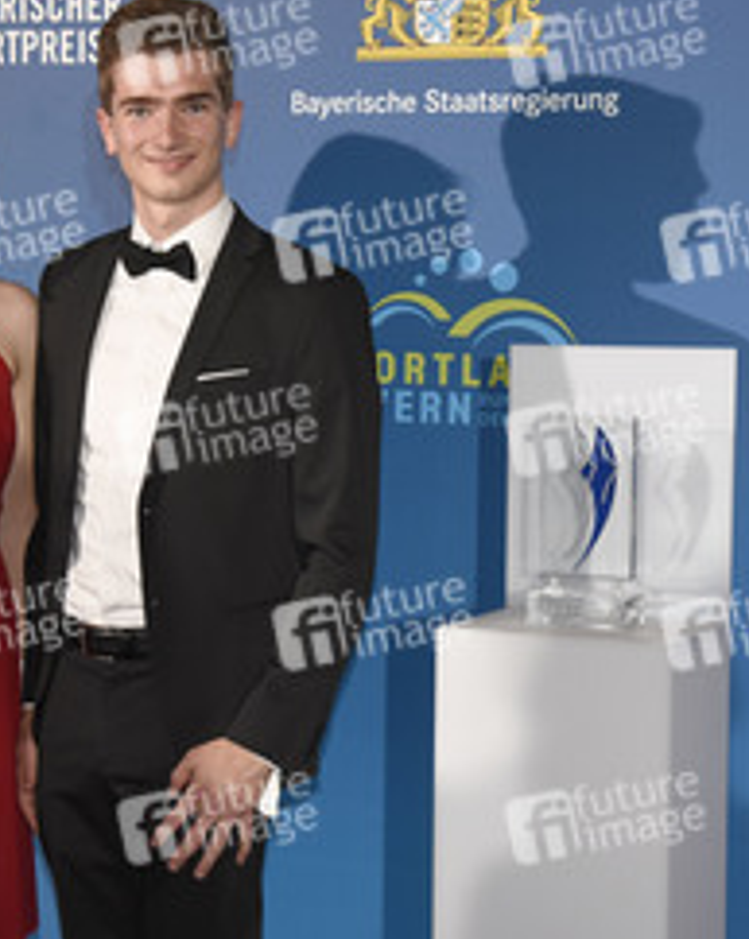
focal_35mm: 91
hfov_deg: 16.8
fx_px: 2526
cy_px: 528
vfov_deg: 21.0
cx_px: 270
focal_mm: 52
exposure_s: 1/80
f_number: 6.3
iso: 2500
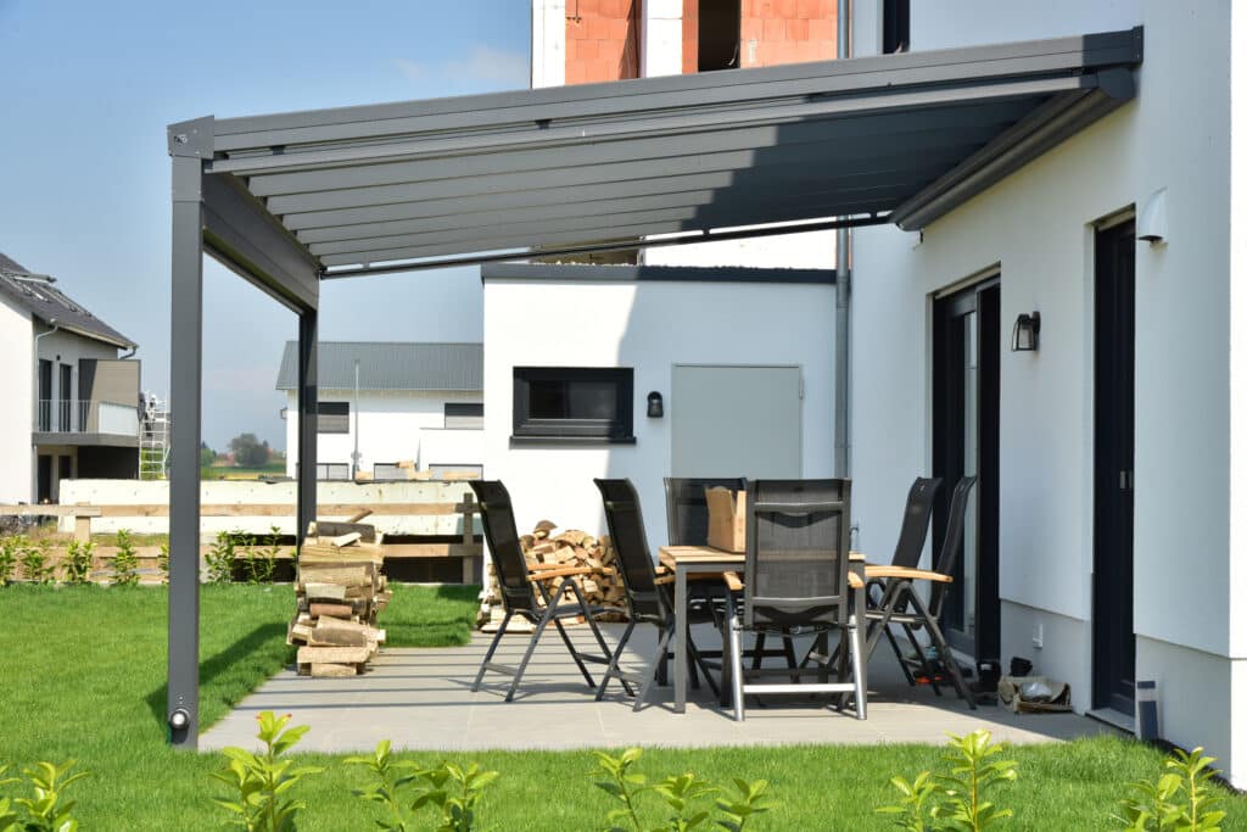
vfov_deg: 20.9
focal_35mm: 65
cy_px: 416
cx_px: 624
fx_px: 2252
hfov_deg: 31.0
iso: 400
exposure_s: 1/320
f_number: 13
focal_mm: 65
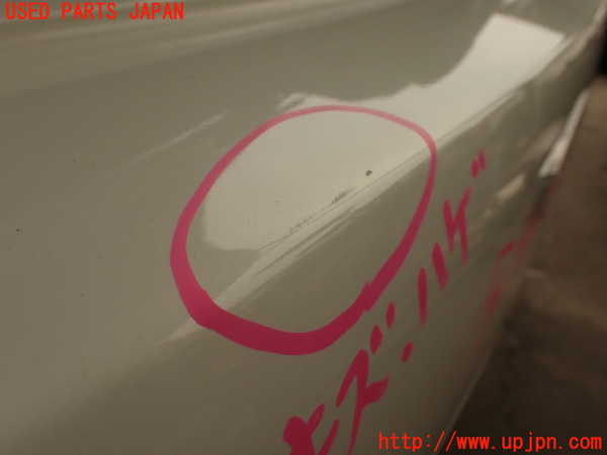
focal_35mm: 30
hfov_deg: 60.0
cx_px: 304
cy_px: 228
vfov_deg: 46.8
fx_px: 526
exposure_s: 1/125
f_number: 3.2
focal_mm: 5.4
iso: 100
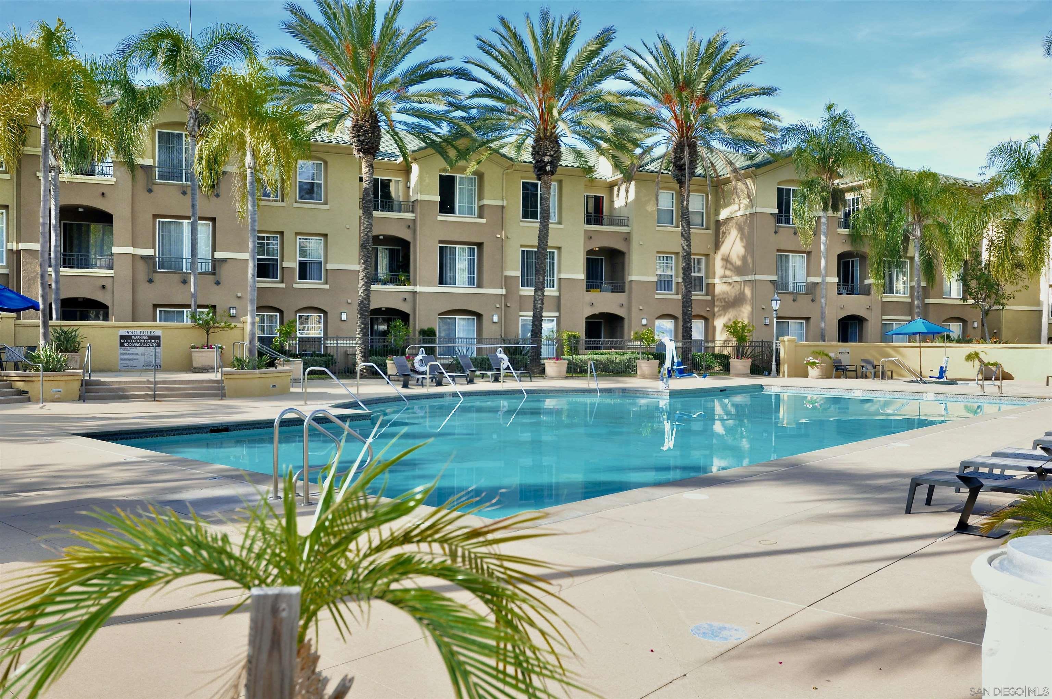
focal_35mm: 30
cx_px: 526
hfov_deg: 62.0
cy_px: 350
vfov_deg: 43.5
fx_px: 876
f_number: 6.3
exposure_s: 1/200
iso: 200
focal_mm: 20
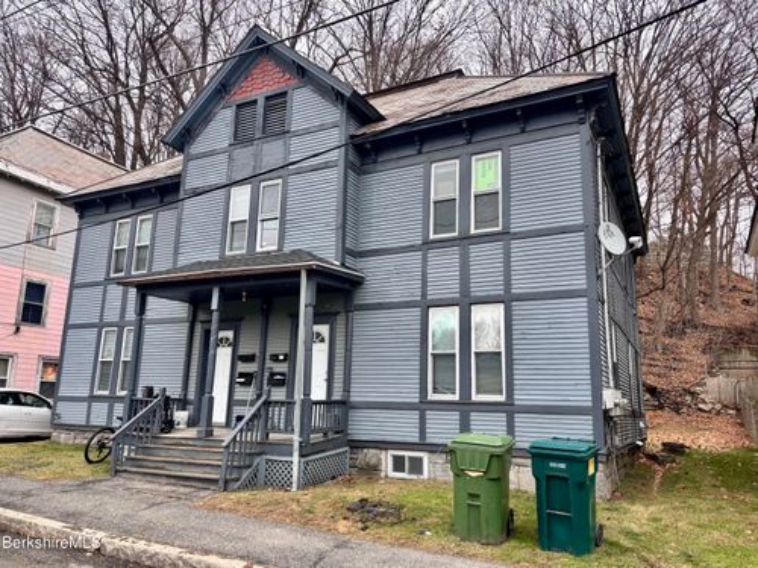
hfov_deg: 67.3
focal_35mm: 26
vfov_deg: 53.1
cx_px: 379
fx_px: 569
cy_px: 284
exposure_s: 1/121
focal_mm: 5.96
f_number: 1.6
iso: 50
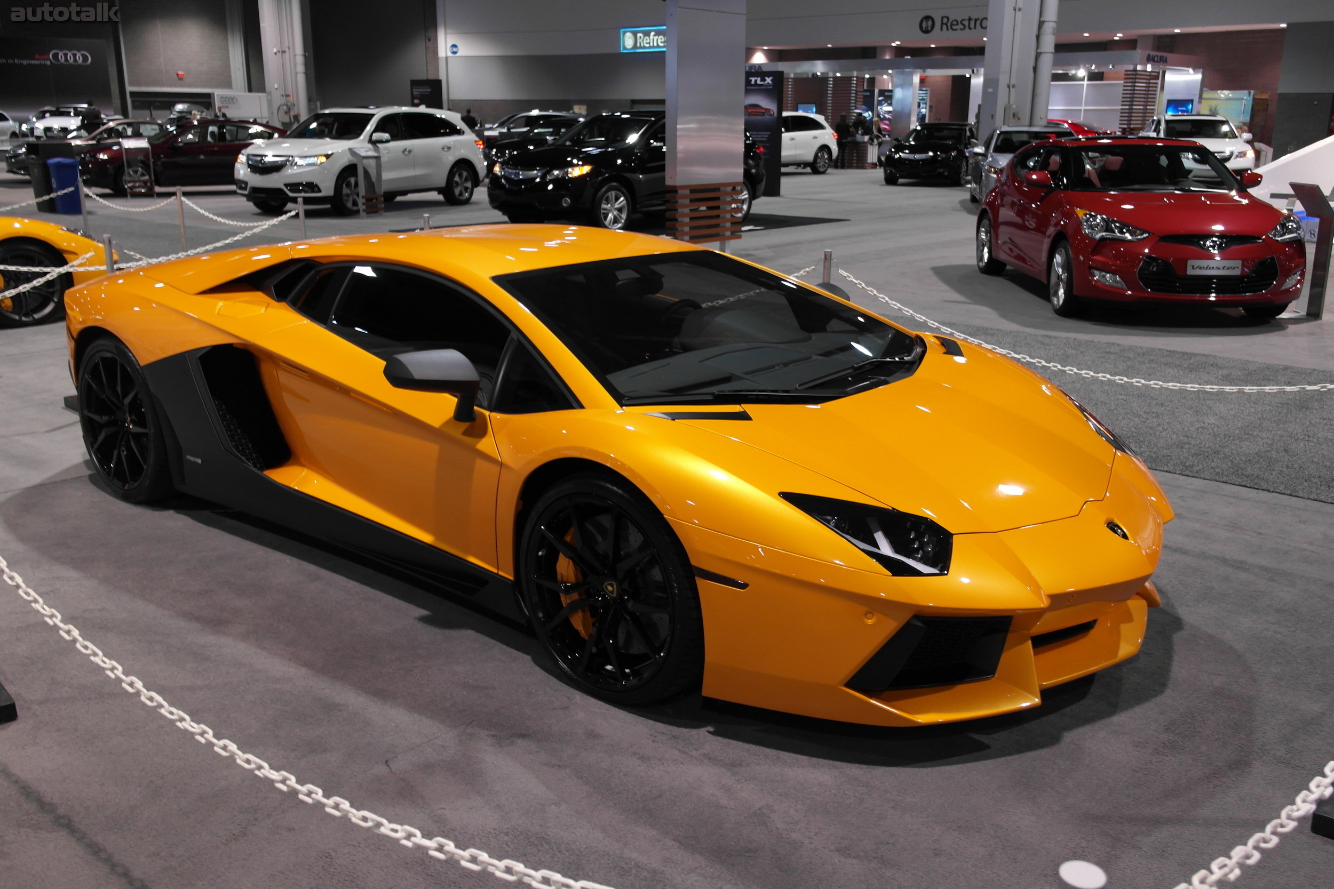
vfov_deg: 43.6
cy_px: 444
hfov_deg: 61.9
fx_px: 1112
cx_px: 667
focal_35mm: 30
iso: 400
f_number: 3.5
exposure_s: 1/30
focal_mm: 20
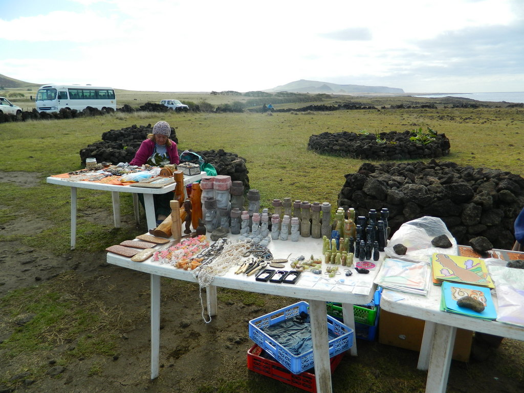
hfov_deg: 69.4
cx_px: 262
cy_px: 196
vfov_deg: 54.9
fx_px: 378
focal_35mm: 25
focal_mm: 4.5
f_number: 3.1
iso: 80
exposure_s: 1/800
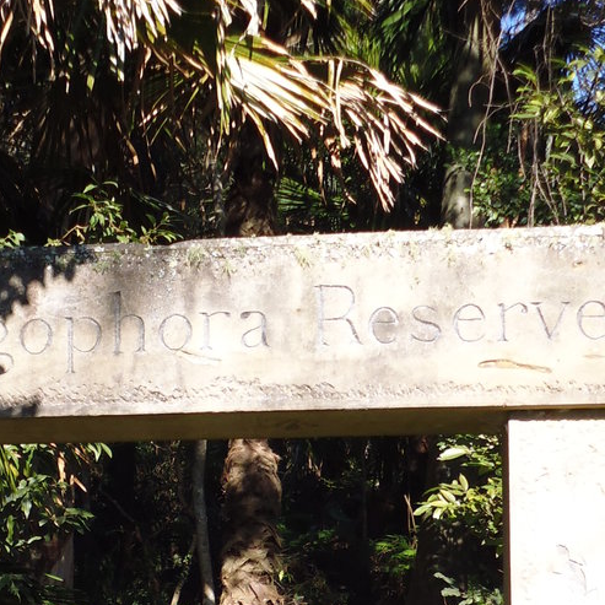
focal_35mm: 98
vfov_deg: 17.2
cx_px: 80
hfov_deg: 17.5
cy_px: 652
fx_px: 1938
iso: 100
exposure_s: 1/250
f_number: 3.6
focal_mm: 7.2
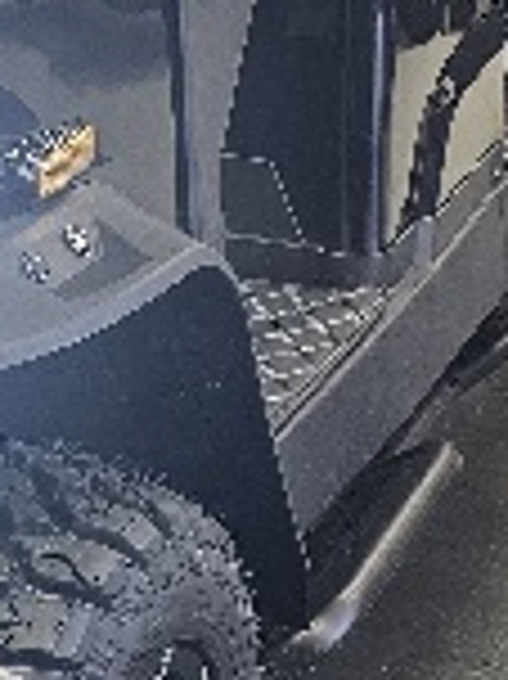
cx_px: -297
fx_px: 2391
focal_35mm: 122
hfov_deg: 11.5
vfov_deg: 15.7
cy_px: -54
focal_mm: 6.3
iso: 200
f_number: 1.7
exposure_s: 1/120
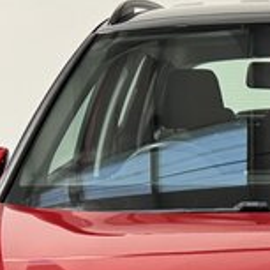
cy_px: 455
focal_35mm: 111
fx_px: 980
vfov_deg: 14.2
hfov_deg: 15.4
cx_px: 268
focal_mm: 6.76
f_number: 1.78
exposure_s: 1/50
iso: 500
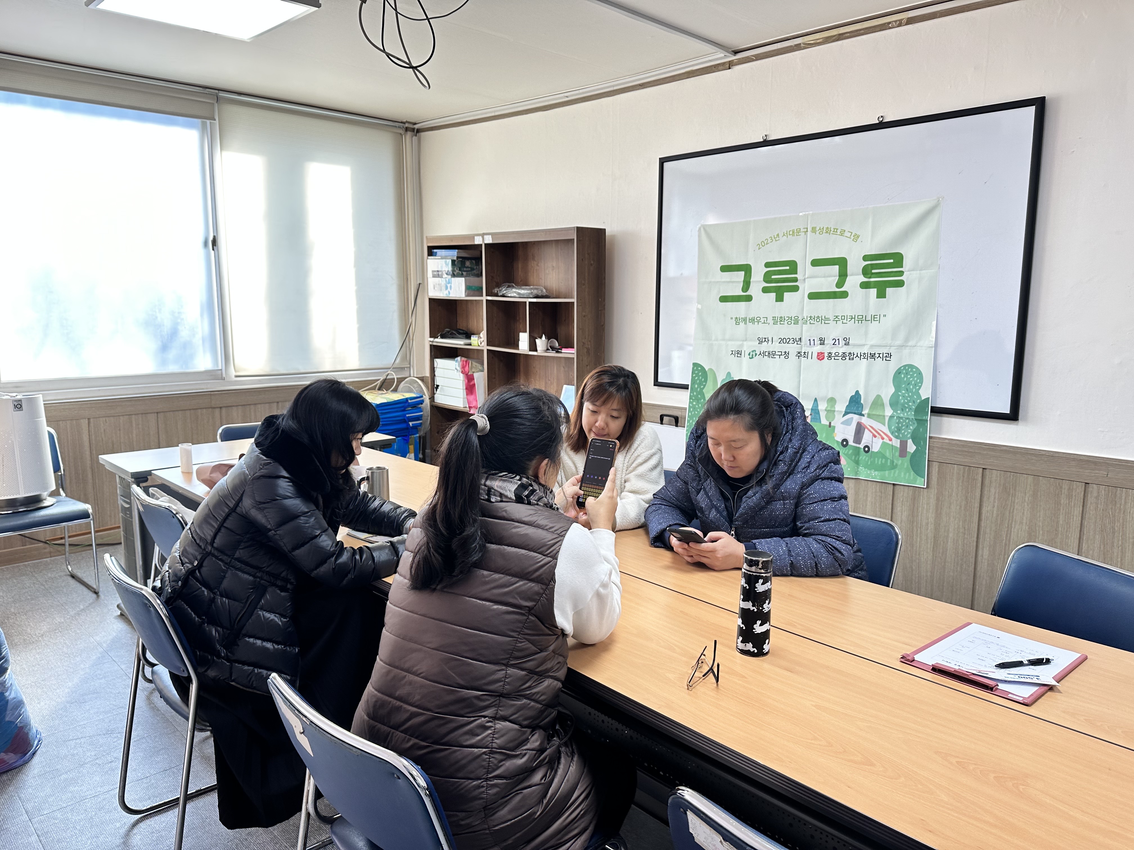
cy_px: 425
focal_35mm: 24
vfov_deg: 56.8
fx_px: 786
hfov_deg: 71.6
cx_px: 567
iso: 64
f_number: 1.78
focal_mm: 6.86
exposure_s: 1/120
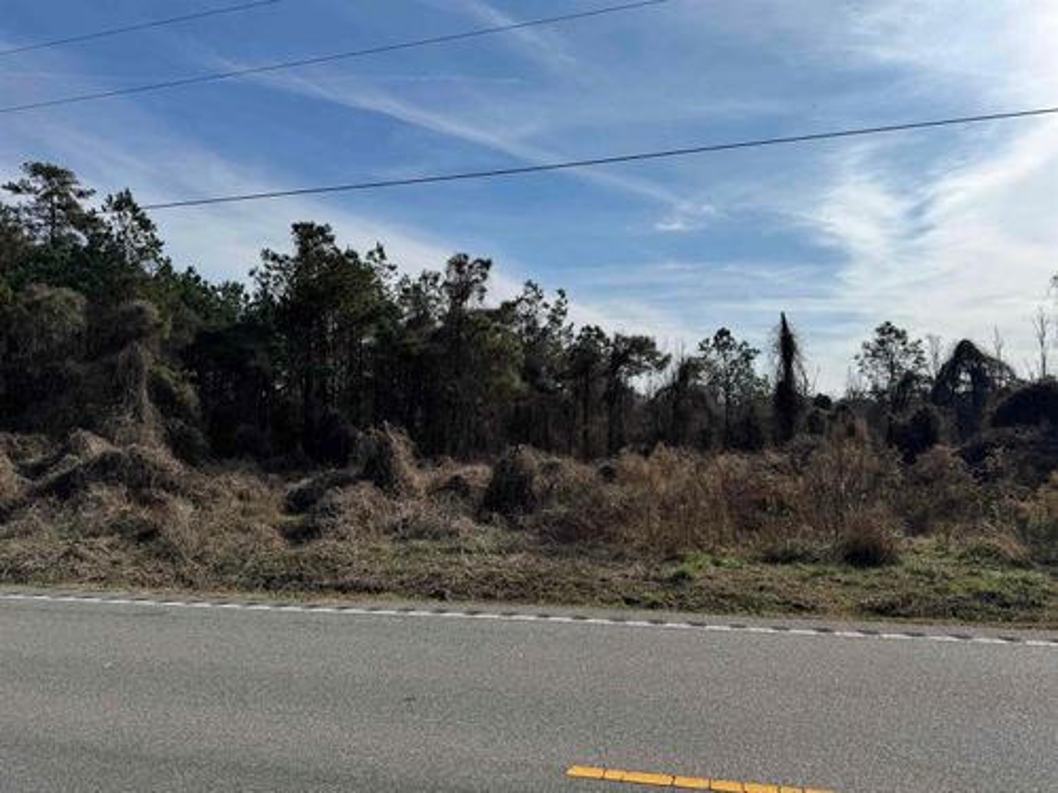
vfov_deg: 56.8
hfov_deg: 71.6
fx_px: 734
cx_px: 529
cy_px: 396
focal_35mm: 24
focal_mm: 6.76
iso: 80
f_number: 1.78
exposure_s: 1/9009
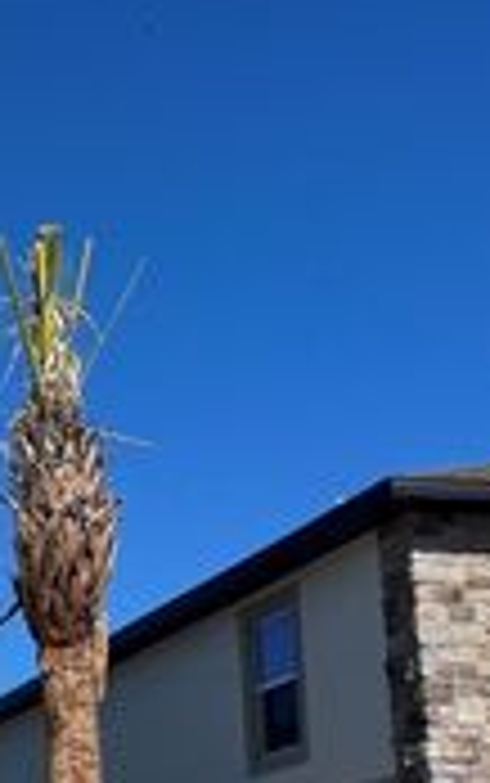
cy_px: 704
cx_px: -477
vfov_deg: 25.3
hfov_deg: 14.0
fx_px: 1685
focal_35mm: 79
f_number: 1.6
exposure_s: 1/6494
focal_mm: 5.1
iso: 50
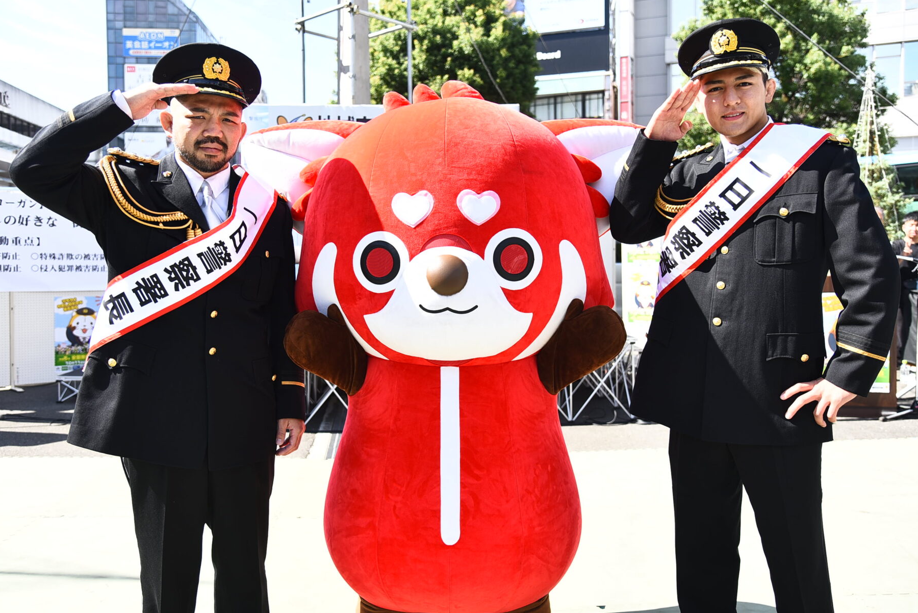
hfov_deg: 58.7
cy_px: 288
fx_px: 816
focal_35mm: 32
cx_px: 460
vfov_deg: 41.1
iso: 125
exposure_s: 1/320
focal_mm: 30
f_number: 4
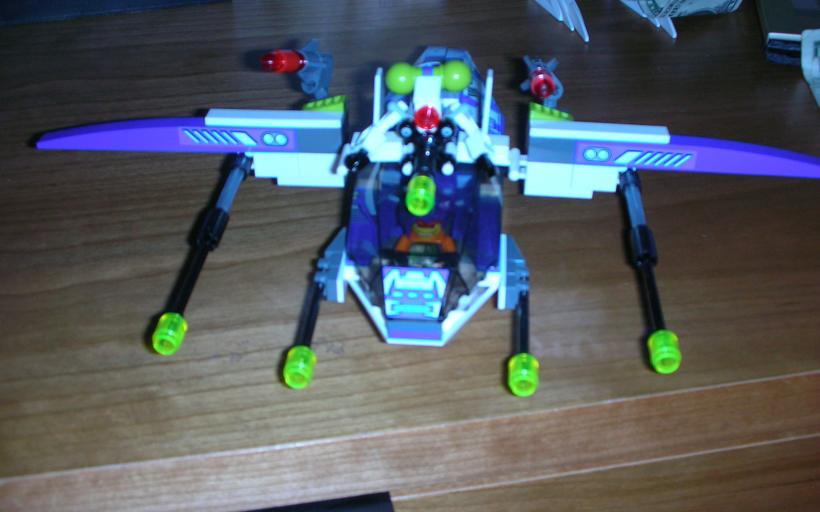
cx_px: 408
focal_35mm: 49
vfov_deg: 26.3
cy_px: 256
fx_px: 1095
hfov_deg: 41.1
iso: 50
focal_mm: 7.7
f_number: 3.5
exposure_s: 1/60.1
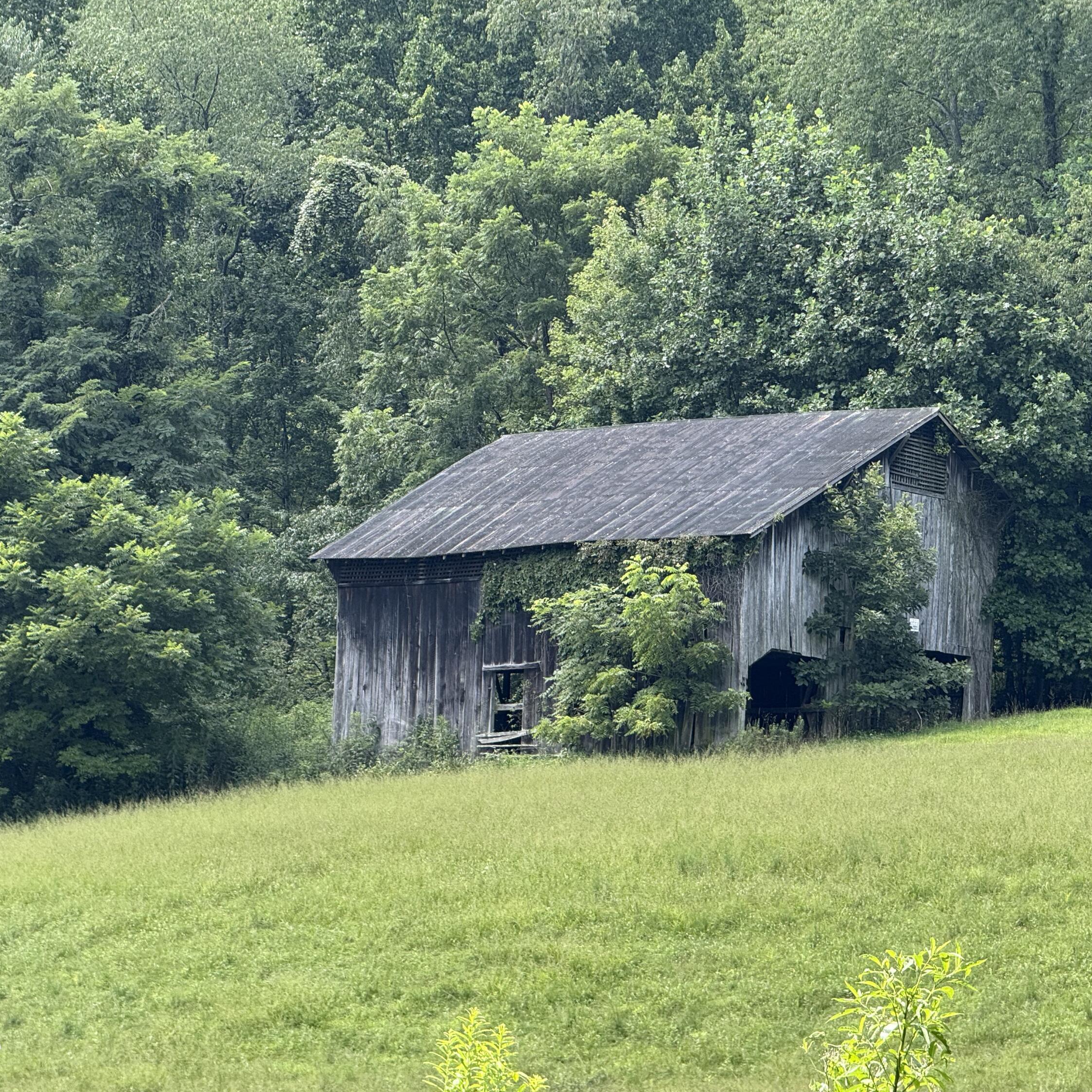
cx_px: 598
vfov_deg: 12.3
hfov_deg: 12.3
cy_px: 545
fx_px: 5068
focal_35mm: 142
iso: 64
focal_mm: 15.66
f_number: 2.8
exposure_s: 1/310
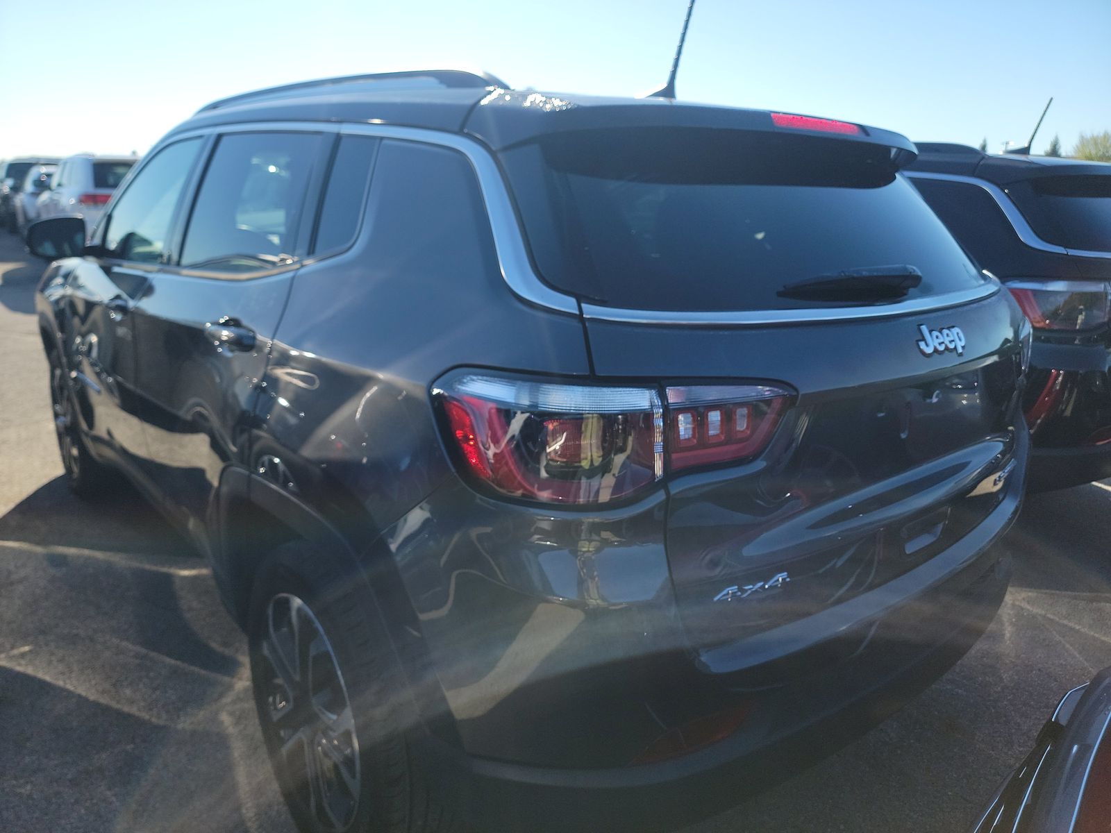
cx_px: 556
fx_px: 770
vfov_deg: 56.8
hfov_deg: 71.6
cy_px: 416
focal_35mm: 24
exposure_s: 1/596
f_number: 1.8
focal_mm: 6.7
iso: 50
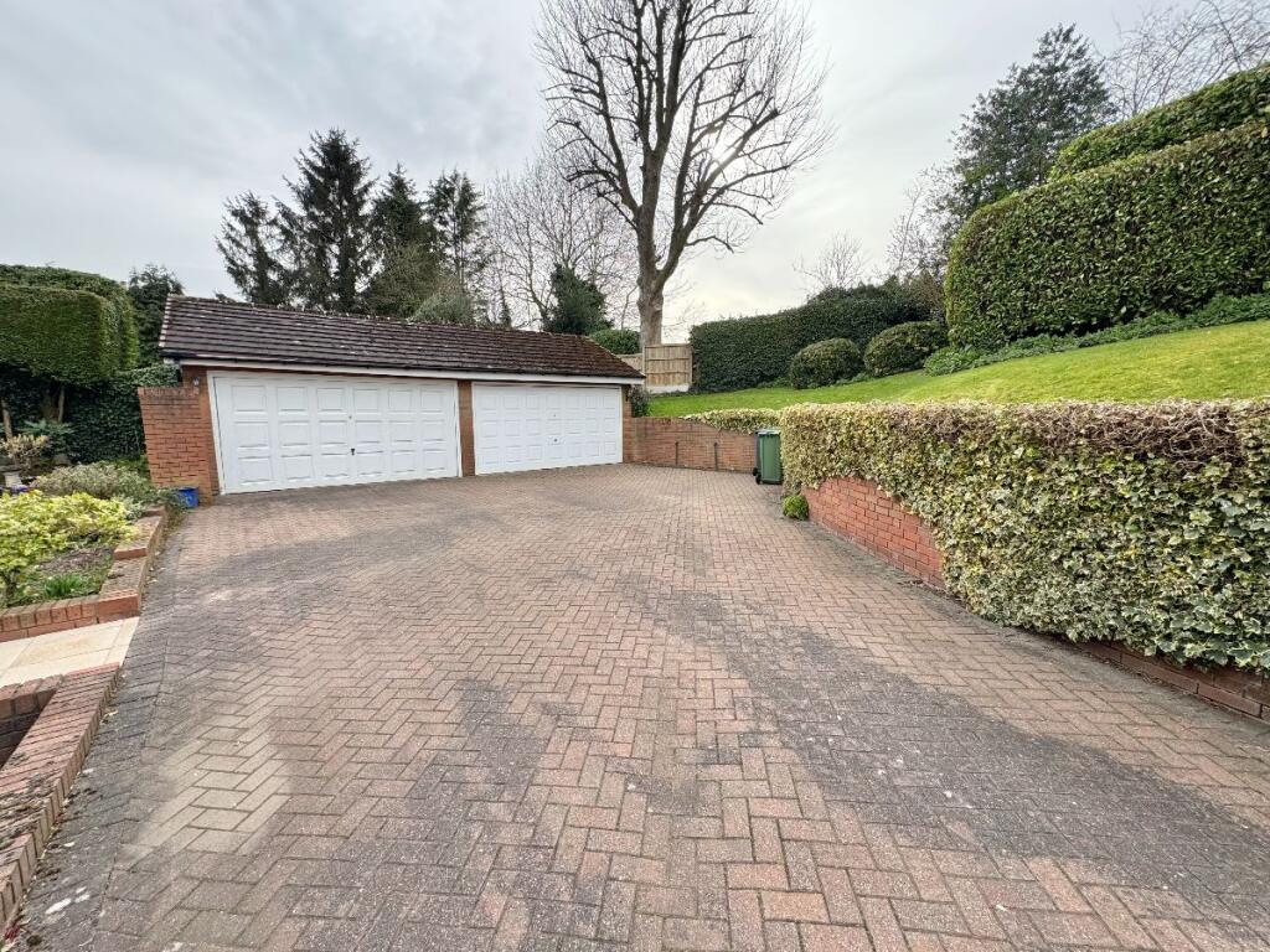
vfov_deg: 85.7
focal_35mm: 14
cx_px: 635
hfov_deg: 102.1
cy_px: 476
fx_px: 514
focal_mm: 2.22
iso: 40
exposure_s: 1/482
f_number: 2.2
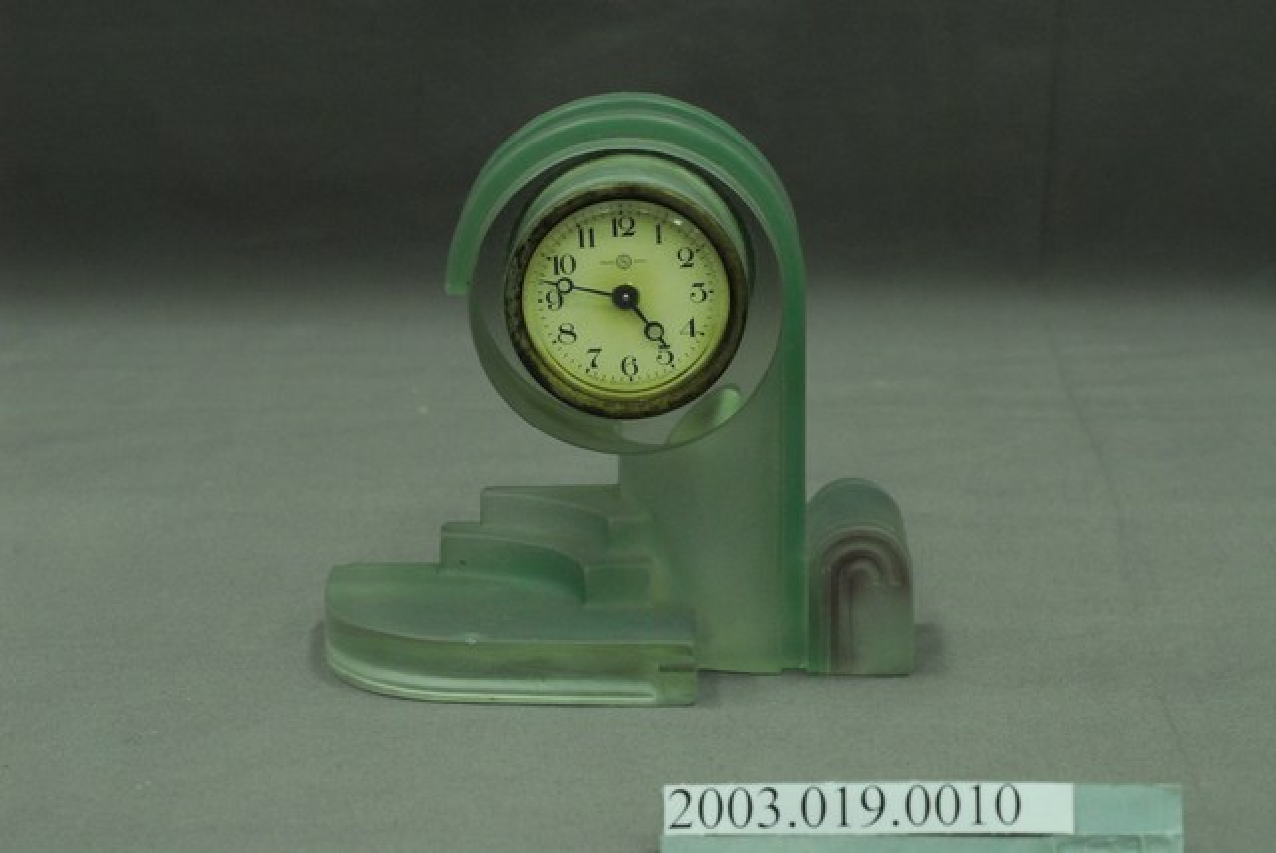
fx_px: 3193
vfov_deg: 15.2
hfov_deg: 22.6
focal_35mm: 90
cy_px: 426
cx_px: 638
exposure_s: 1/20
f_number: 10
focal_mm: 60
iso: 1000
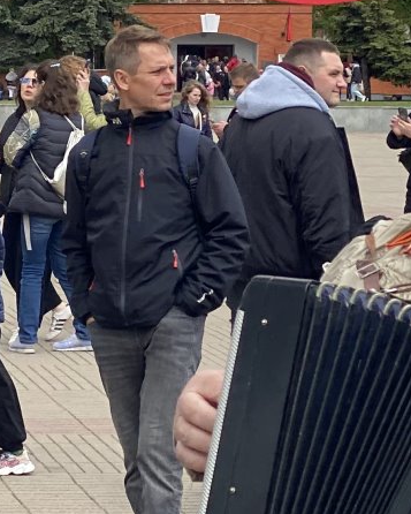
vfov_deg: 10.6
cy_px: 121
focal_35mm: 182
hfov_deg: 8.4
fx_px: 2766
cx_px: -99
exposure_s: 1/727
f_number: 2
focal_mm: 6
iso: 20
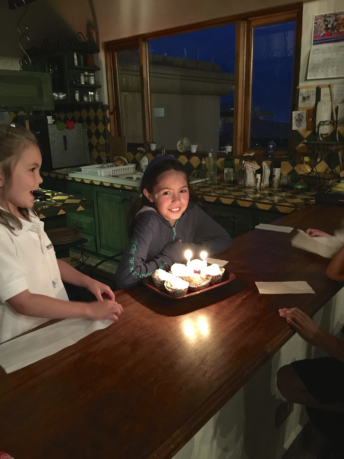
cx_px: 172
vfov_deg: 61.7
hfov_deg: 48.2
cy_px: 230
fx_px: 384
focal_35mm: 29
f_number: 2.2
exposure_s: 1/4
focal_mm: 4.15
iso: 200
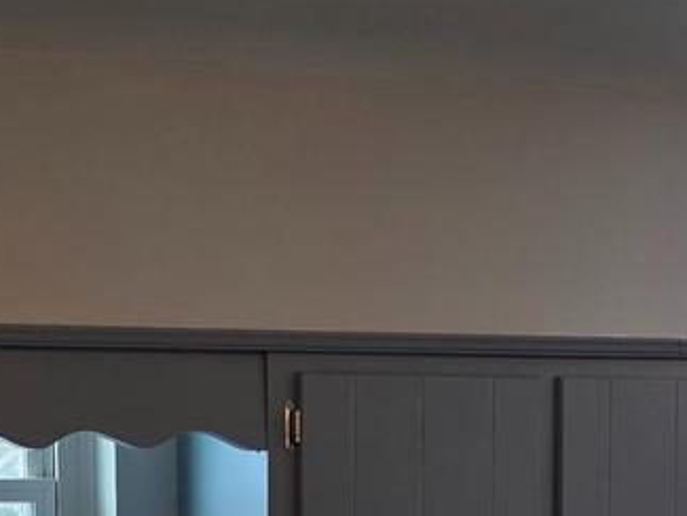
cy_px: 761
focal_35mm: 102
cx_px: 53
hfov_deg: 18.9
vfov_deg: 13.7
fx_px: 2025
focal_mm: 5.4
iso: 25
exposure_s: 1/60
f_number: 1.8
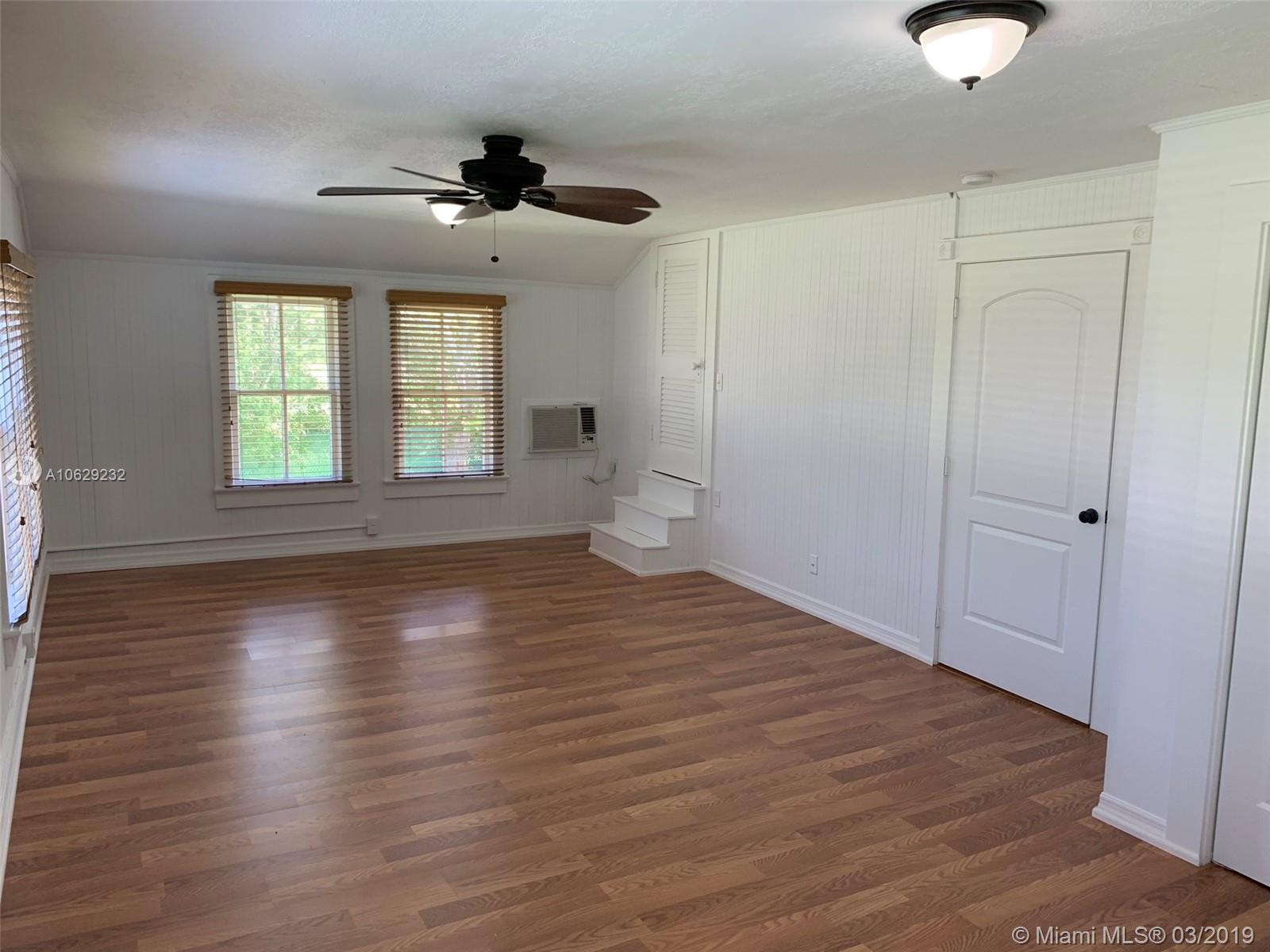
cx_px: 635
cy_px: 476
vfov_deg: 53.1
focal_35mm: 26
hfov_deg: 67.3
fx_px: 954
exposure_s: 1/121
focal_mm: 4.25
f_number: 1.8
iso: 80
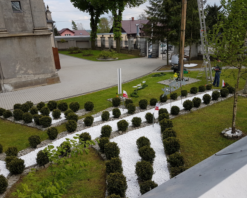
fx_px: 205
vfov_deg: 51.5
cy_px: 96
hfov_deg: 62.2
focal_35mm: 28
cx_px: 131
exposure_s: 1/1084
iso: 40
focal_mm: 4.2
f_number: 1.7
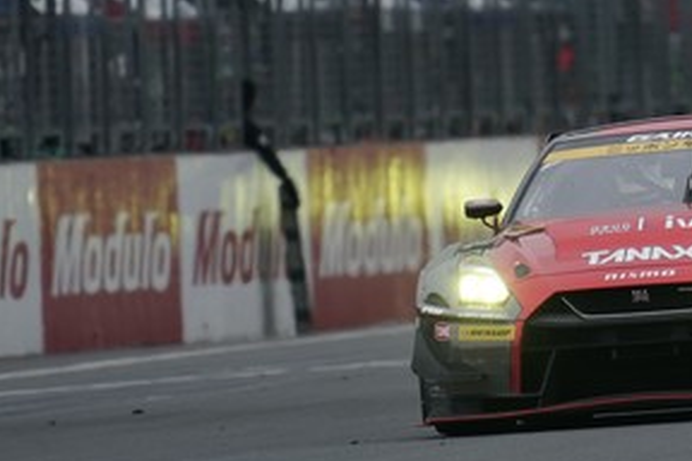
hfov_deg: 1.4
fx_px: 28793
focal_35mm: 1498
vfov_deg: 0.9
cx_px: 766
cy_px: -5
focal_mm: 600
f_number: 6.3
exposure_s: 1/800
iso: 800
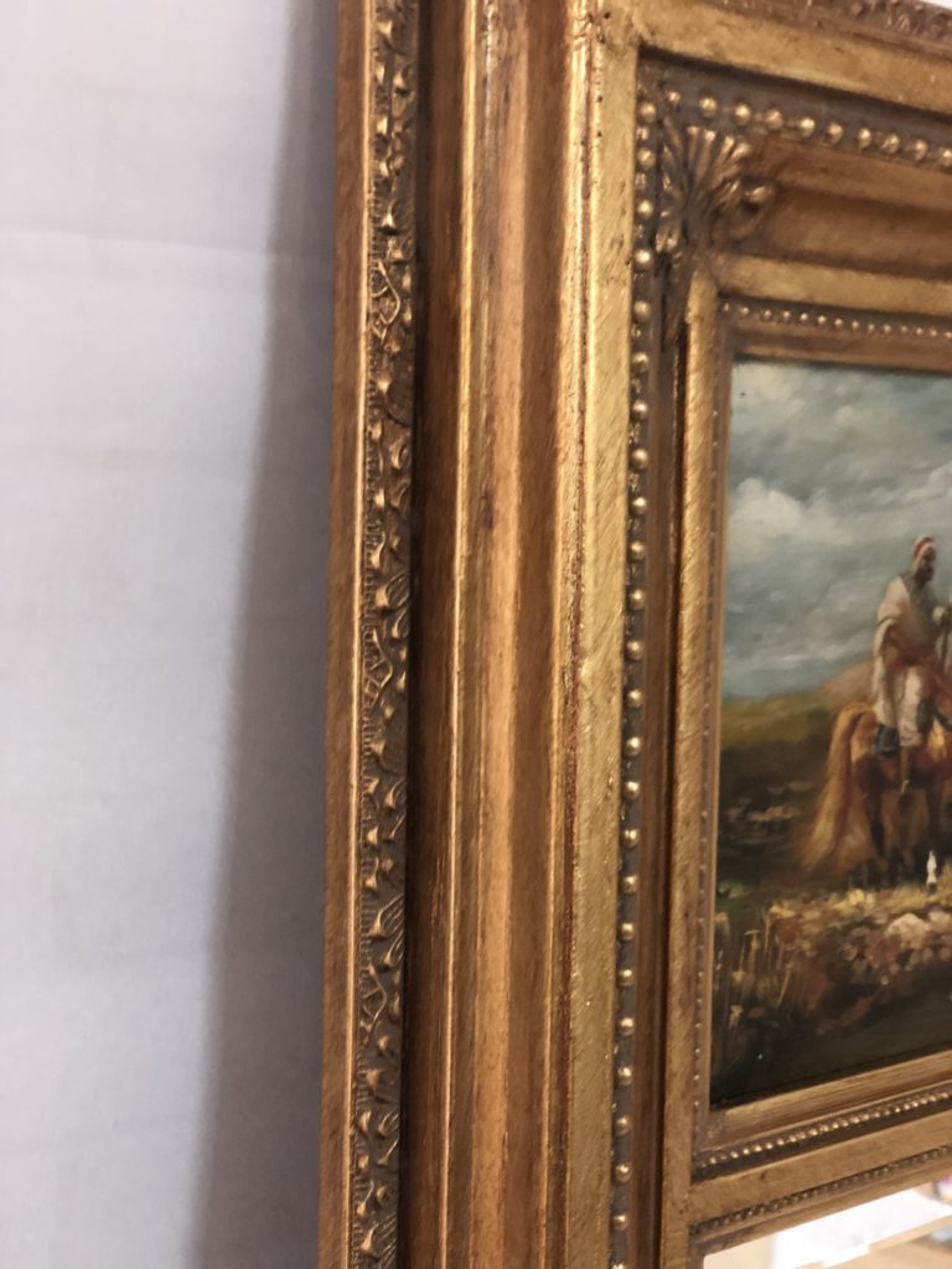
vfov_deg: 36.8
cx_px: 476
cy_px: 634
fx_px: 1907
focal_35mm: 52
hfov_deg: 28.0
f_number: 2.4
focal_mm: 6
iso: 160
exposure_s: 1/11
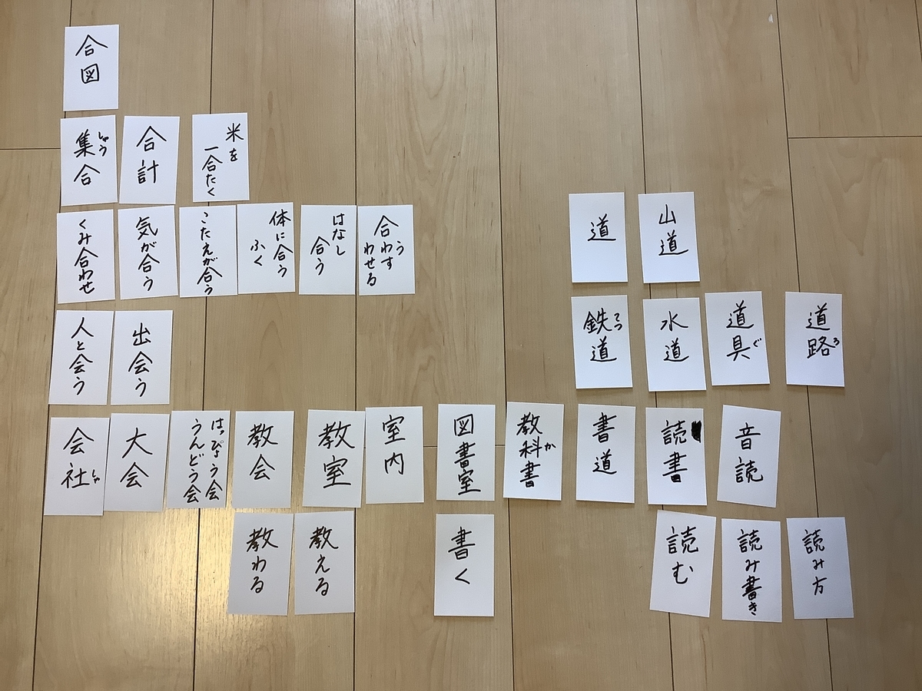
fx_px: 826
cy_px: 346
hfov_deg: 58.4
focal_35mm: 31
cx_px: 461
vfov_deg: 45.4
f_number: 2.4
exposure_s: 1/50
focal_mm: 3.3
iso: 80
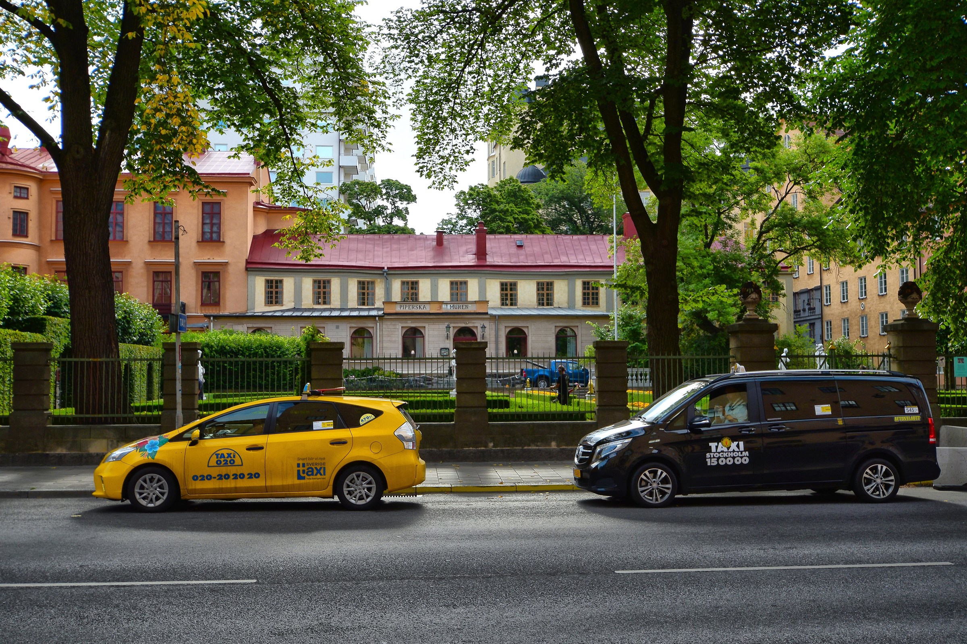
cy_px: 322
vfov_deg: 36.9
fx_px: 967
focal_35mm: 36
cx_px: 484
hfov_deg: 53.1
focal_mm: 24
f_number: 7.1
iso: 100
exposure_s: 1/125
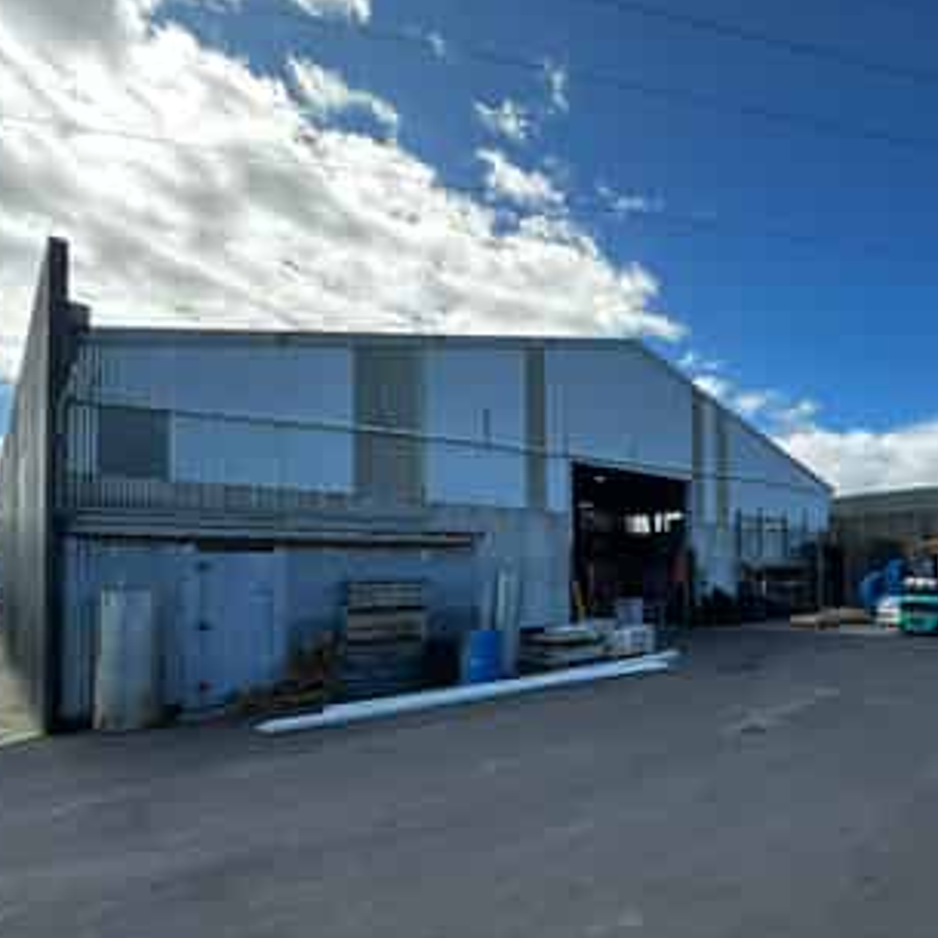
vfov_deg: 74.1
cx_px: 712
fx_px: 613
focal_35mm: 20
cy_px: 558
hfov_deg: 69.5
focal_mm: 2.22
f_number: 2.2
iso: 40
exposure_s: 1/997
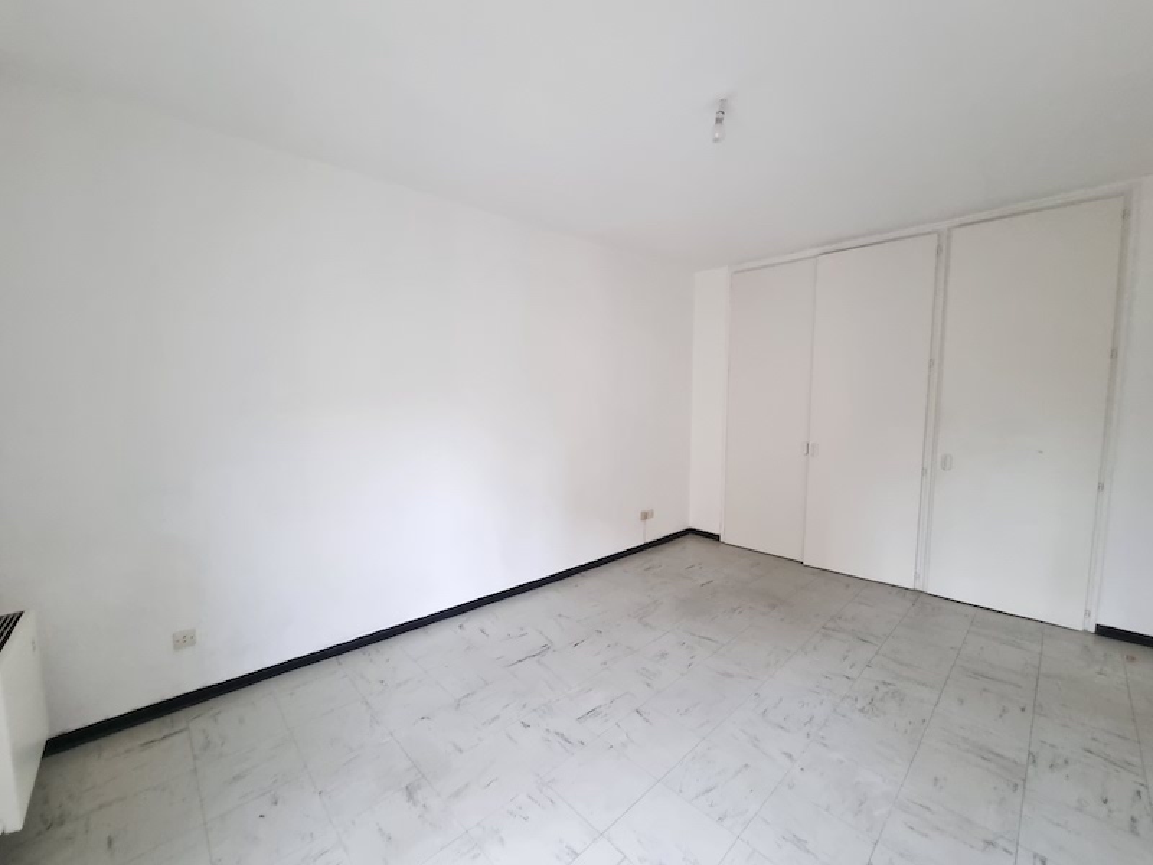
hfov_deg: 106.2
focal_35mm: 13
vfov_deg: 89.9
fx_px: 433
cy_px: 432
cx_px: 576
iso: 320
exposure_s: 1/33
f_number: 2.2
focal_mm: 2.2
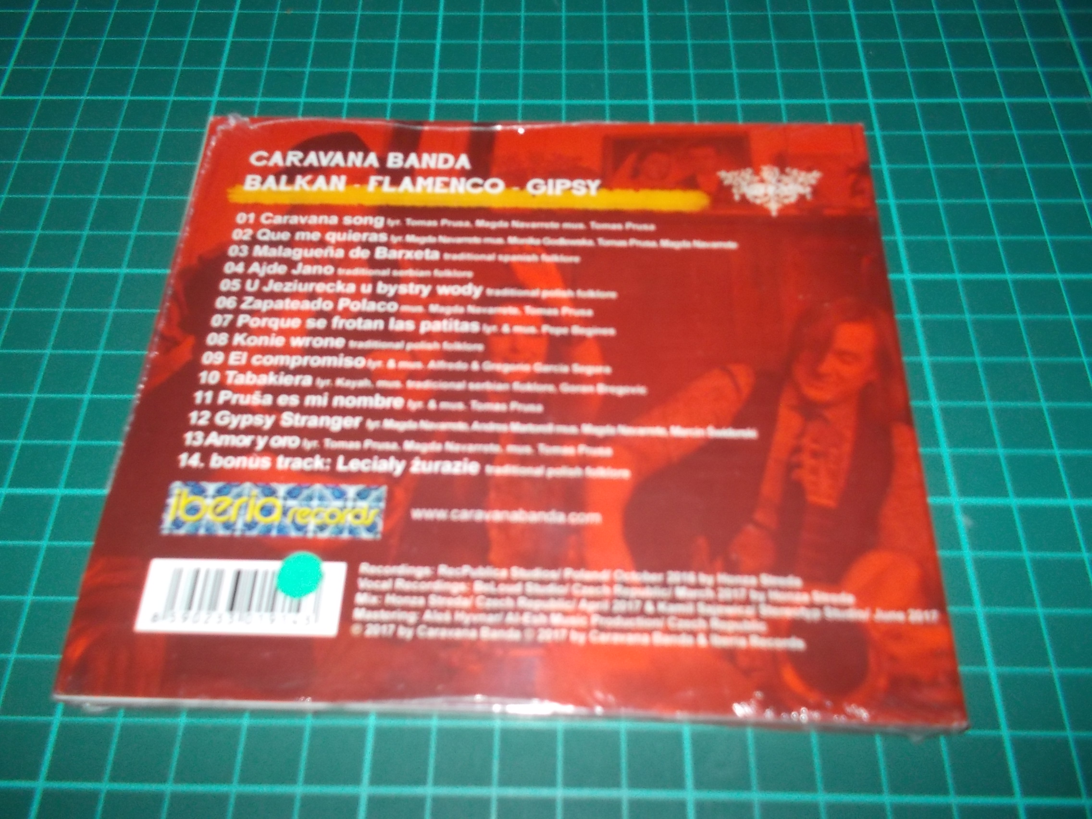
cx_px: 546
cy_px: 410
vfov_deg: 48.2
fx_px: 915
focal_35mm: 29
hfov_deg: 61.7
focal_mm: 4.1
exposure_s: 1/30
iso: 200
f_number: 3.3
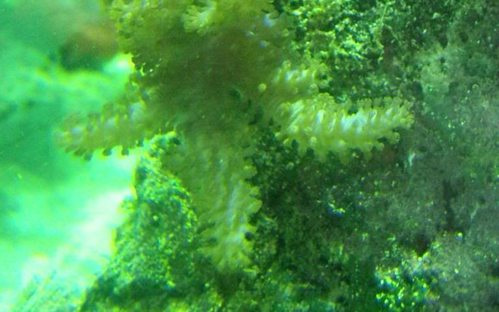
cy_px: 9
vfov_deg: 17.5
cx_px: 247
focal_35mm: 73
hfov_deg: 28.2
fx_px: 993
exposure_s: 1/125
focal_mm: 9.1
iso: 2500
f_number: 4
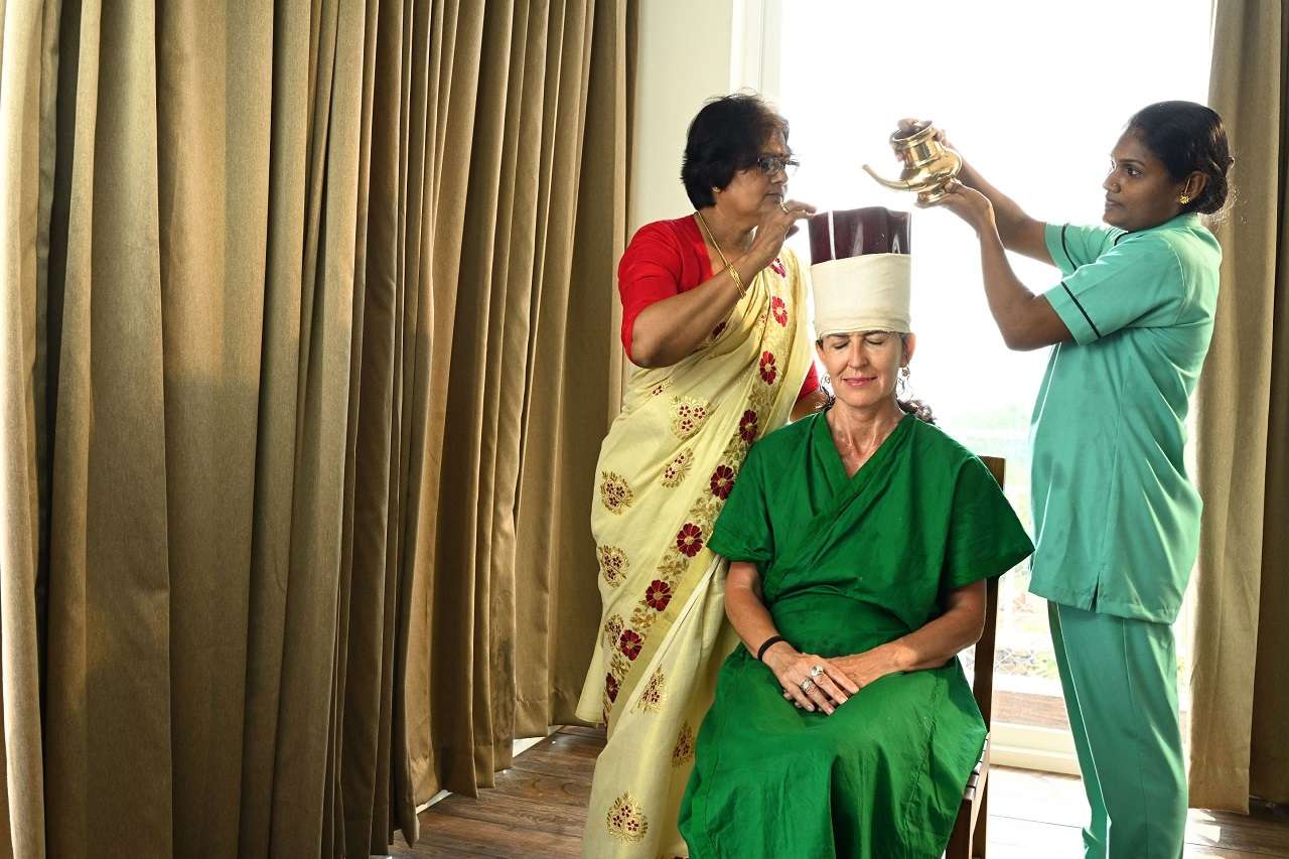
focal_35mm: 35
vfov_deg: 37.8
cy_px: 430
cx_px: 644
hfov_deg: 54.4
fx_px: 1253
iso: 800
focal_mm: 35
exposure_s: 1/125
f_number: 9
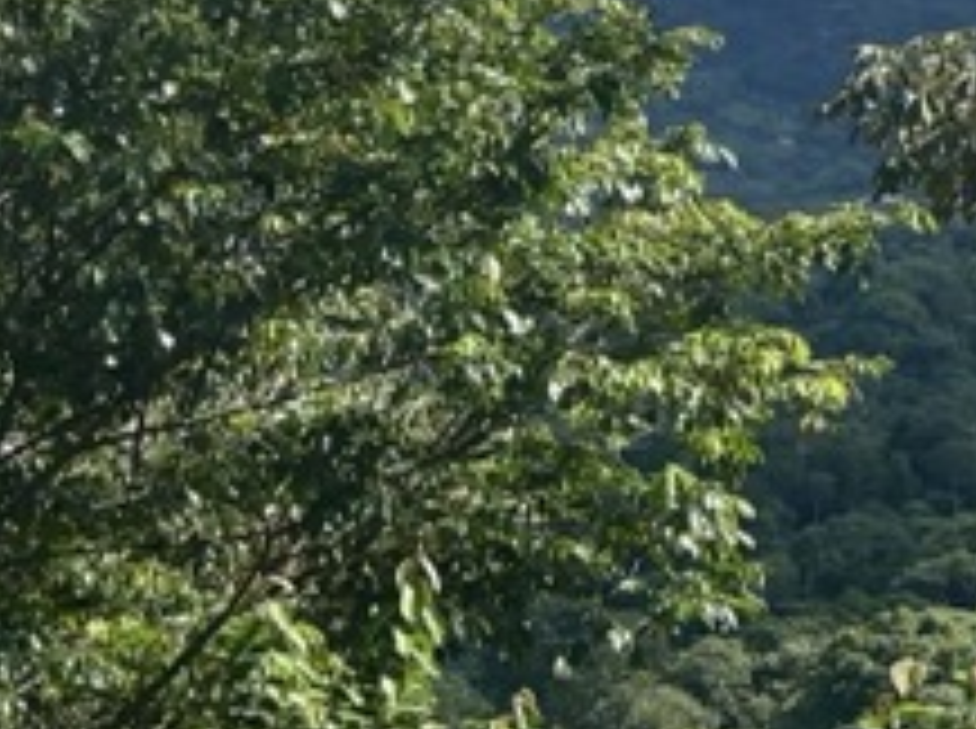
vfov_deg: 10.7
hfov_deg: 12.6
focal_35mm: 137
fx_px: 3856
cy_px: 9
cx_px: 1983
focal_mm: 5.96
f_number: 1.6
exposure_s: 1/4082
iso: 50
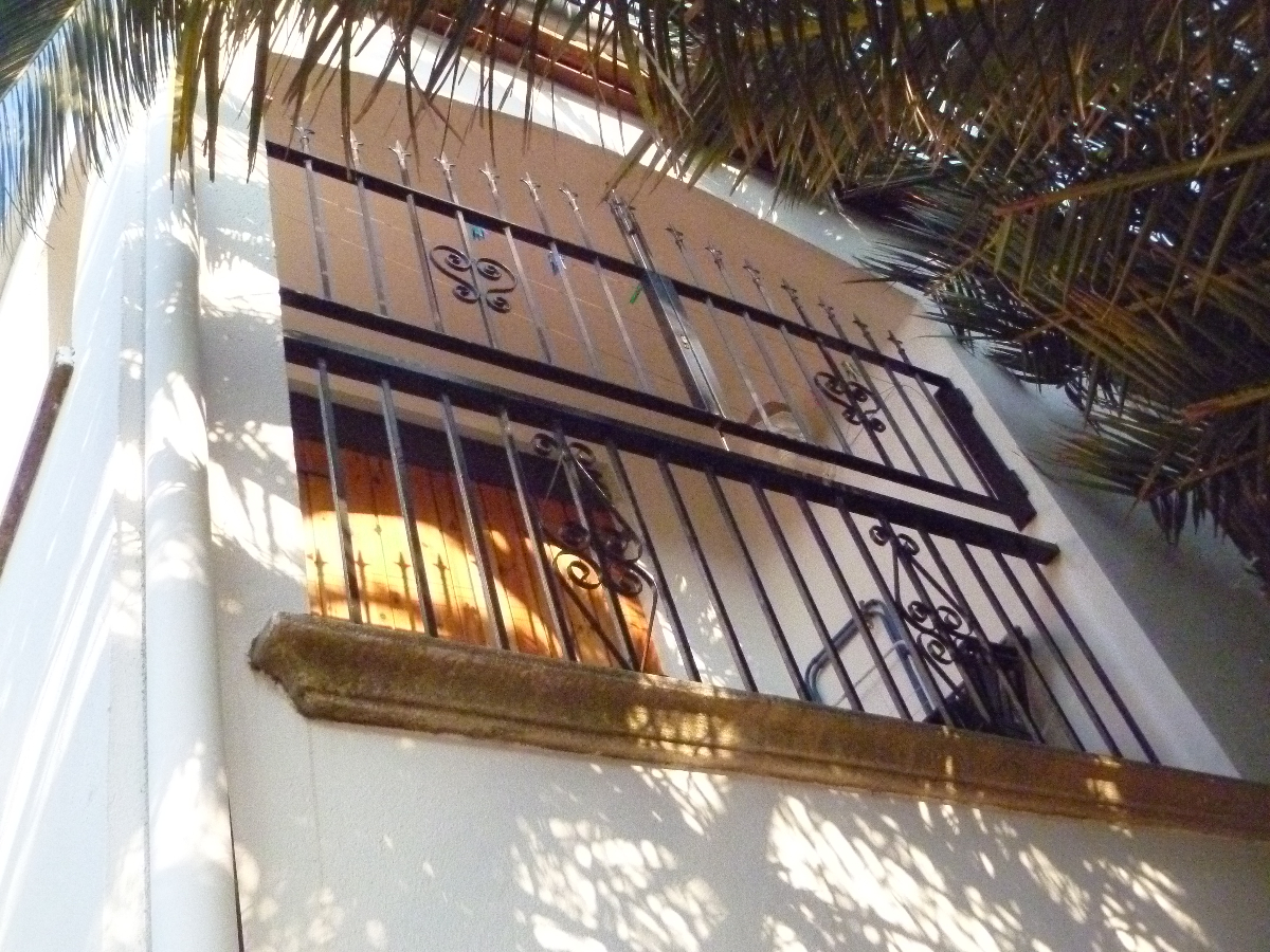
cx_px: 635
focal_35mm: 36
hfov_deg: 51.4
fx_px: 1321
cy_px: 476
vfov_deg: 39.7
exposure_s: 1/250
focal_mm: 6.5
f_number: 11
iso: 1600
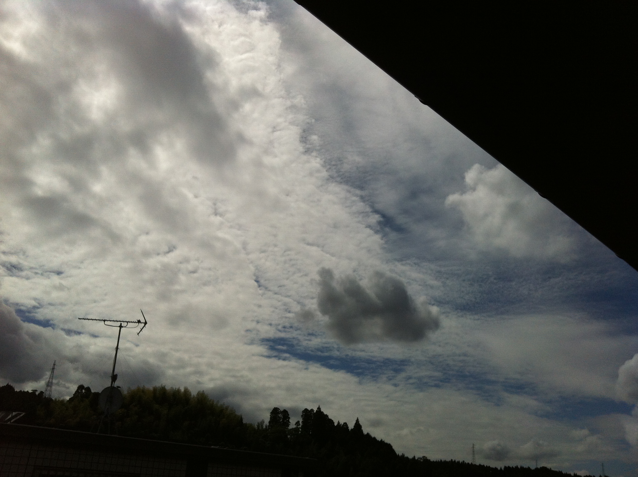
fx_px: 644
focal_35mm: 35
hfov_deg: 52.7
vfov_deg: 40.6
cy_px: 238
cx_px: 319
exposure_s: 1/15082
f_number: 2.8
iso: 80
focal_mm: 3.85
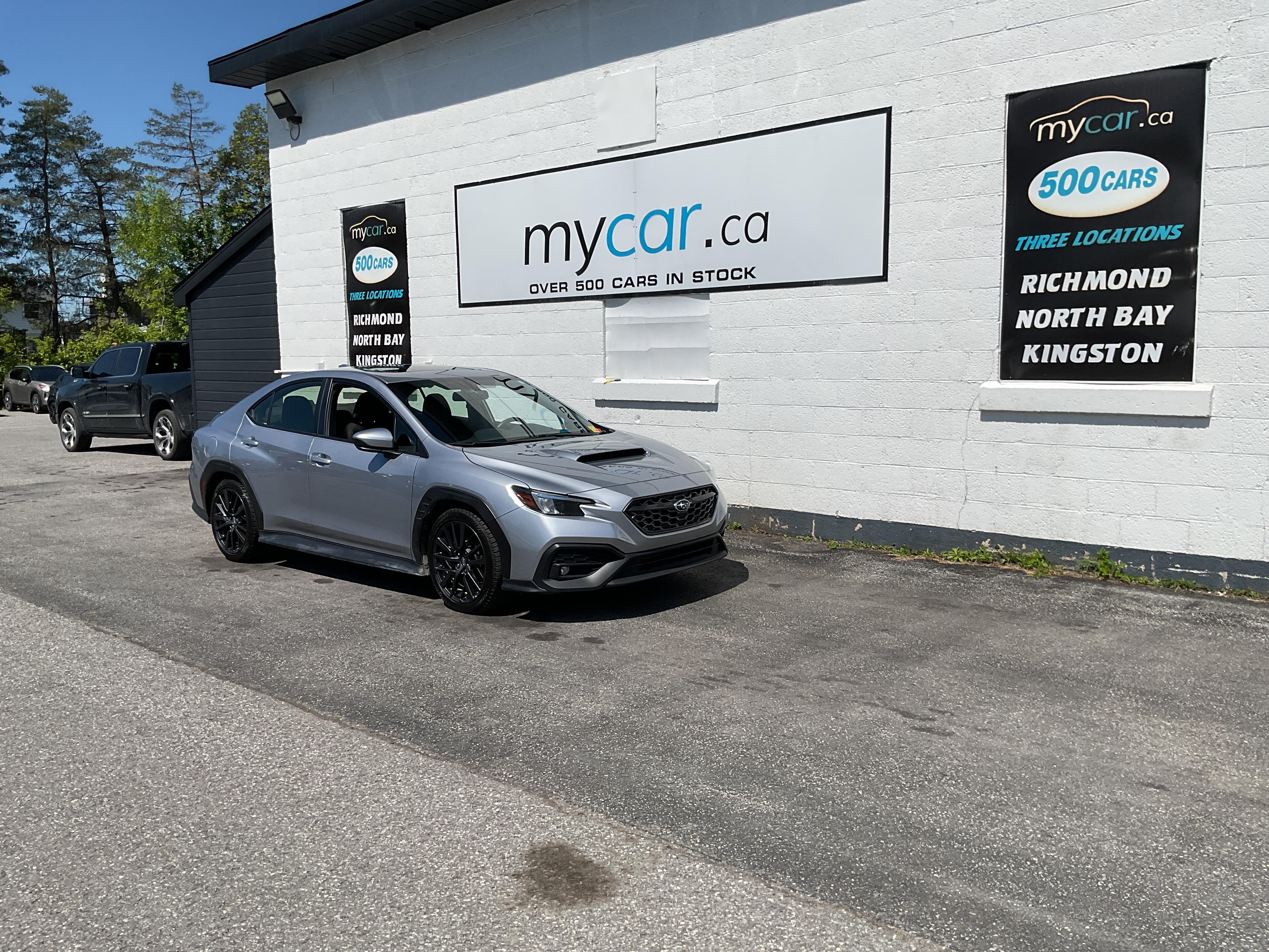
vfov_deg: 48.2
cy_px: 476
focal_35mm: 29
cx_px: 634
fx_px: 1063
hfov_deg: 61.7
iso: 16
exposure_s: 1/5263
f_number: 1.8
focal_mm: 3
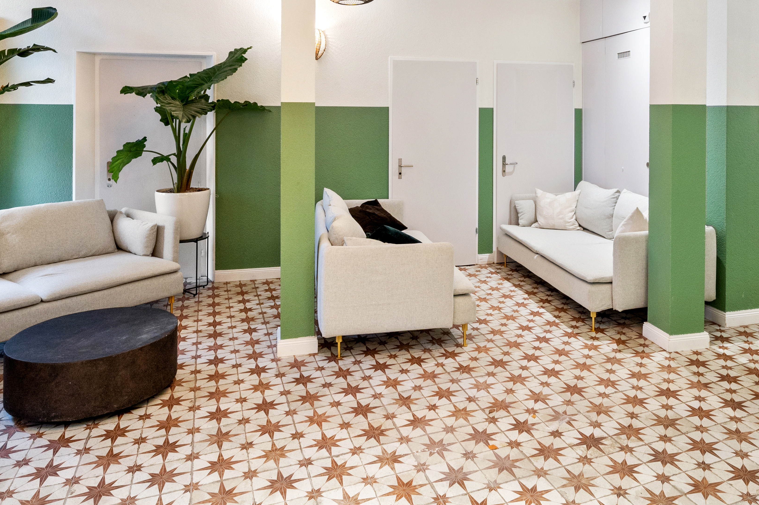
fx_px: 548
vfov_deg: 47.6
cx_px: 445
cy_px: 126
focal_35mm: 26
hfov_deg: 68.9
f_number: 11
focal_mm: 14
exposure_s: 1/5
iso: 400
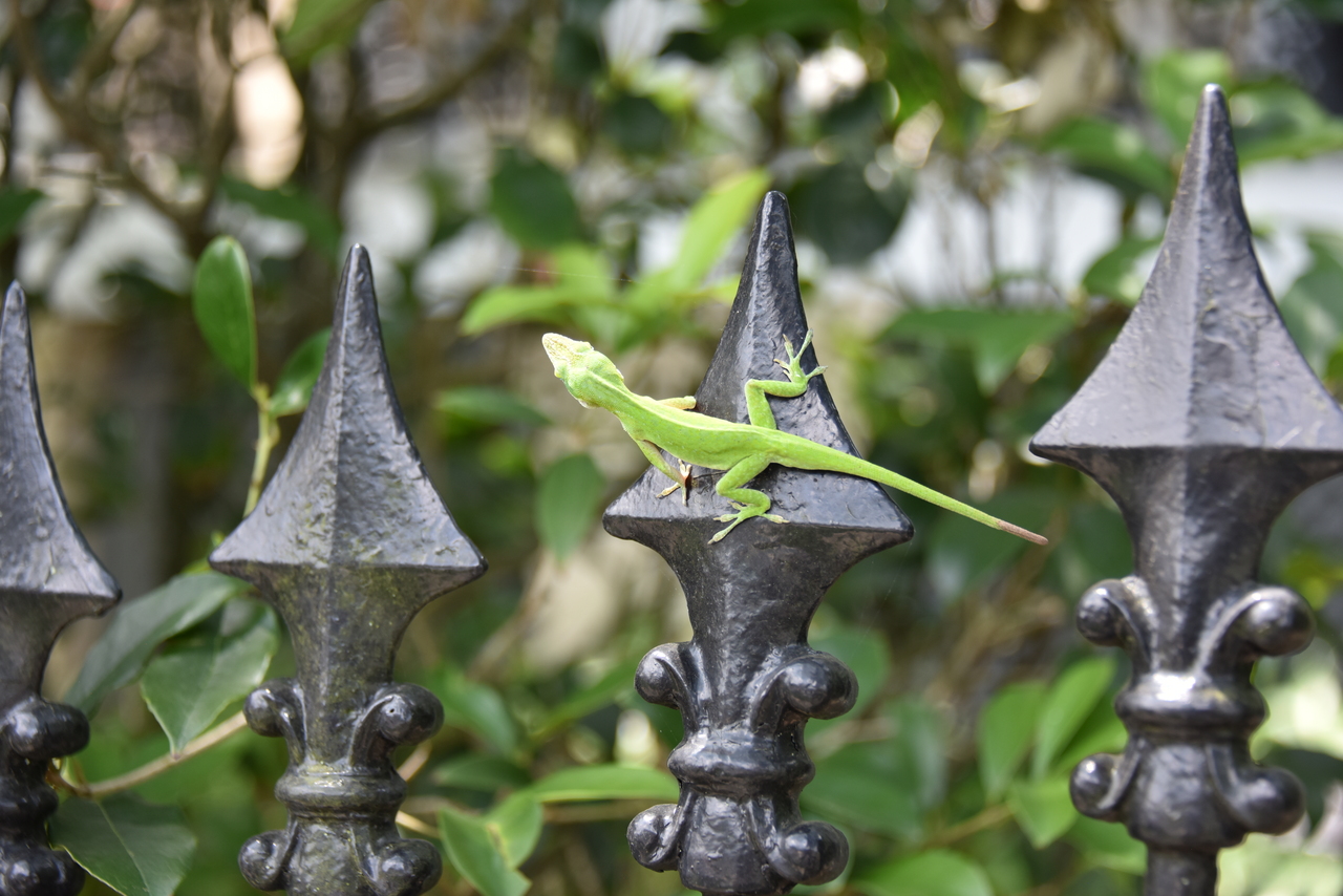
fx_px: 3060
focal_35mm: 82
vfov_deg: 16.7
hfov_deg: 24.8
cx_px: 672
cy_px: 448
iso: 400
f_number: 5
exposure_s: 1/200
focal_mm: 82
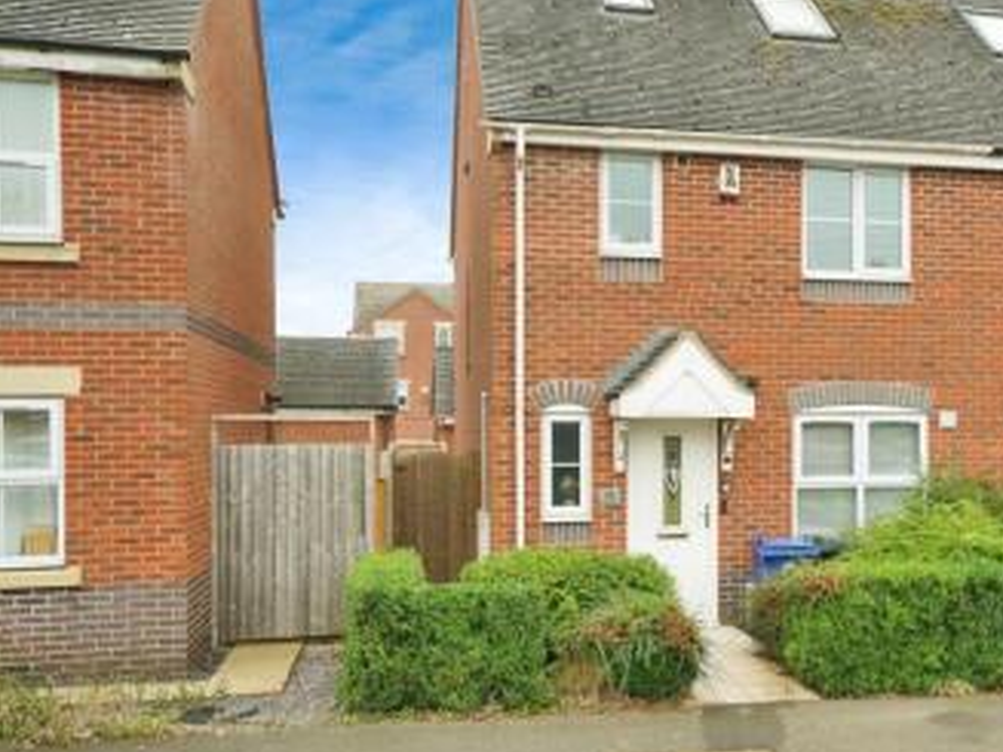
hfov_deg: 43.7
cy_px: 327
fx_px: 1217
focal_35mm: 42
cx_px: 721
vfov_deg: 34.3
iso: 2000
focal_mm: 30
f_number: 7.1
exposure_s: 1/800
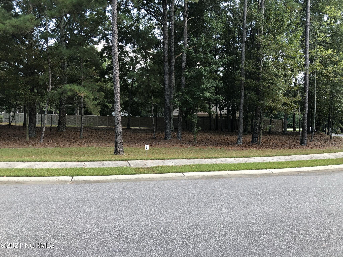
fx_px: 277
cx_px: 172
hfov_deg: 63.4
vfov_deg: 49.7
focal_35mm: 28
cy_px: 128
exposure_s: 1/128
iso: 20
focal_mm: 4
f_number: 1.8
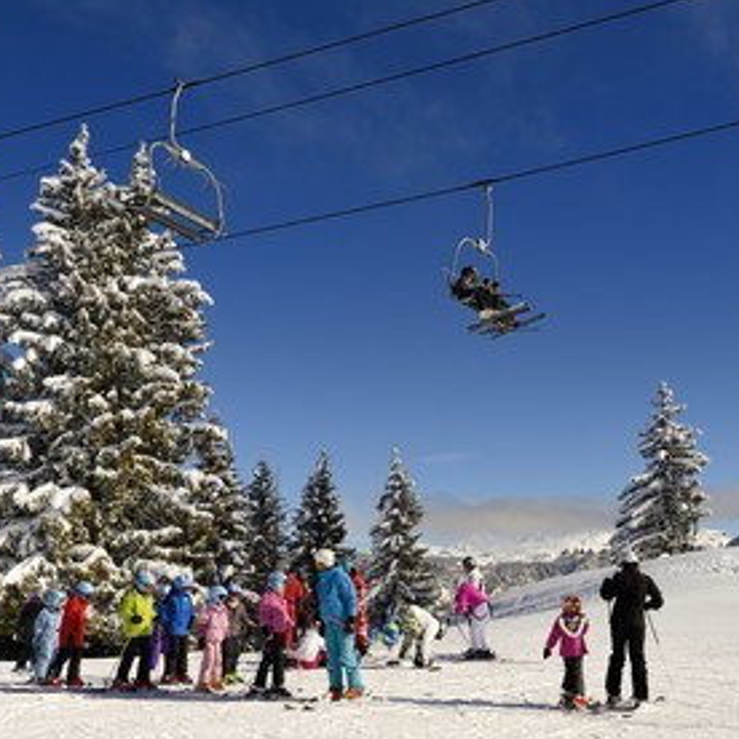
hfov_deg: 38.2
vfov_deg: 38.3
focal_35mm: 44
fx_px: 1063
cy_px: 367
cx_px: 436
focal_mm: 34
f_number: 16
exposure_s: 1/400
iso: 200
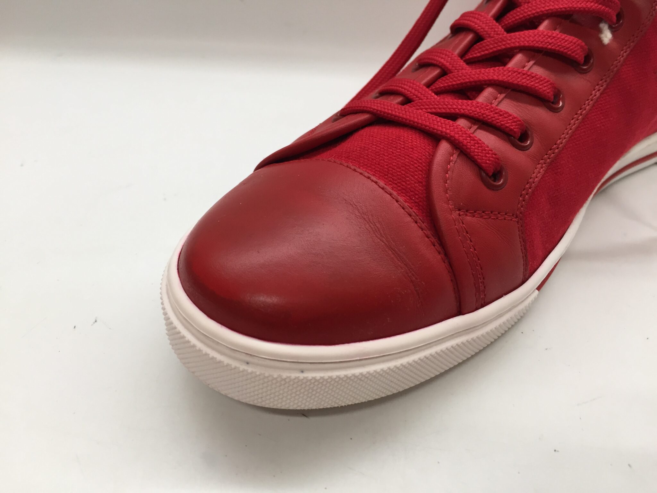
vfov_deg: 48.2
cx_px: 328
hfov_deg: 61.7
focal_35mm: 29
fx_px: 550
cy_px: 246
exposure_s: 1/30
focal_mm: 4.15
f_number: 2.2
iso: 32
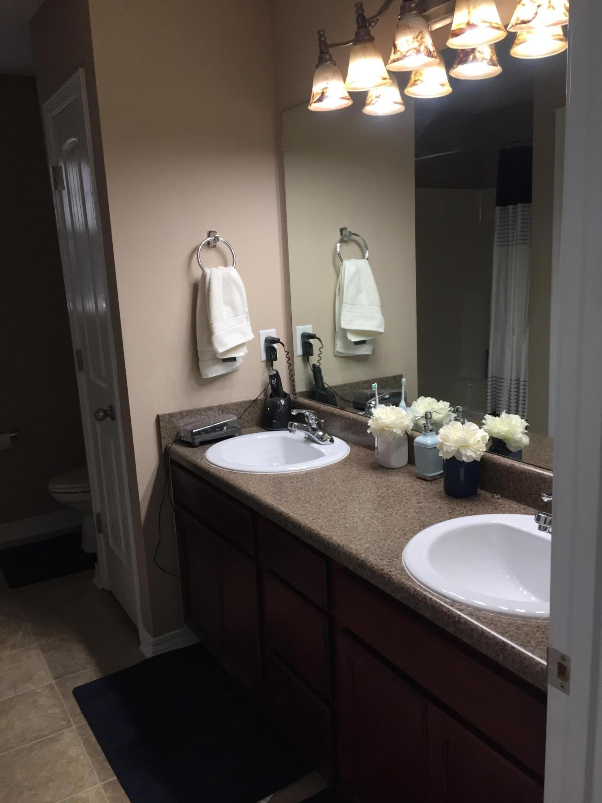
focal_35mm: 29
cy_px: 402
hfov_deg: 48.2
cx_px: 301
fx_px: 672
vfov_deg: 61.7
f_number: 2.2
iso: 32
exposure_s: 1/30
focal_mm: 4.15
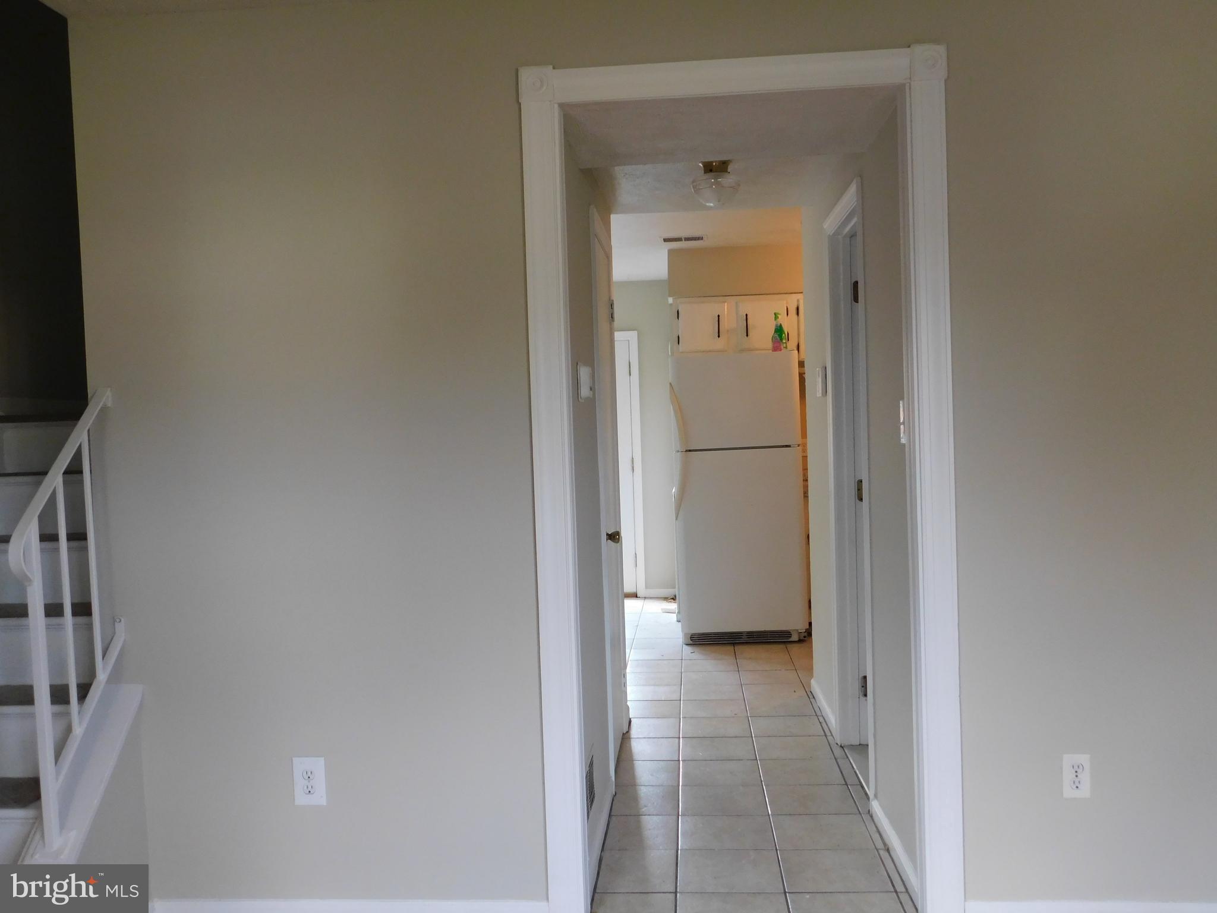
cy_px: 456
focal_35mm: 30
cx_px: 608
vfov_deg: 46.8
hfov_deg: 60.0
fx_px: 1055
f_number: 3.2
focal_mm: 5.3
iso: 280
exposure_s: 1/30
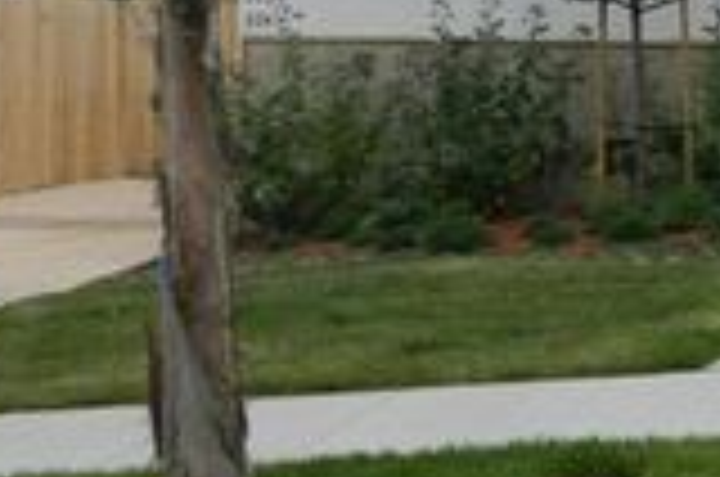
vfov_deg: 13.3
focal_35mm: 101
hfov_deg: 18.5
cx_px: 986
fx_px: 2016
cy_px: 20
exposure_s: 1/160
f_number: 9.1
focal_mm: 5.6
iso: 80
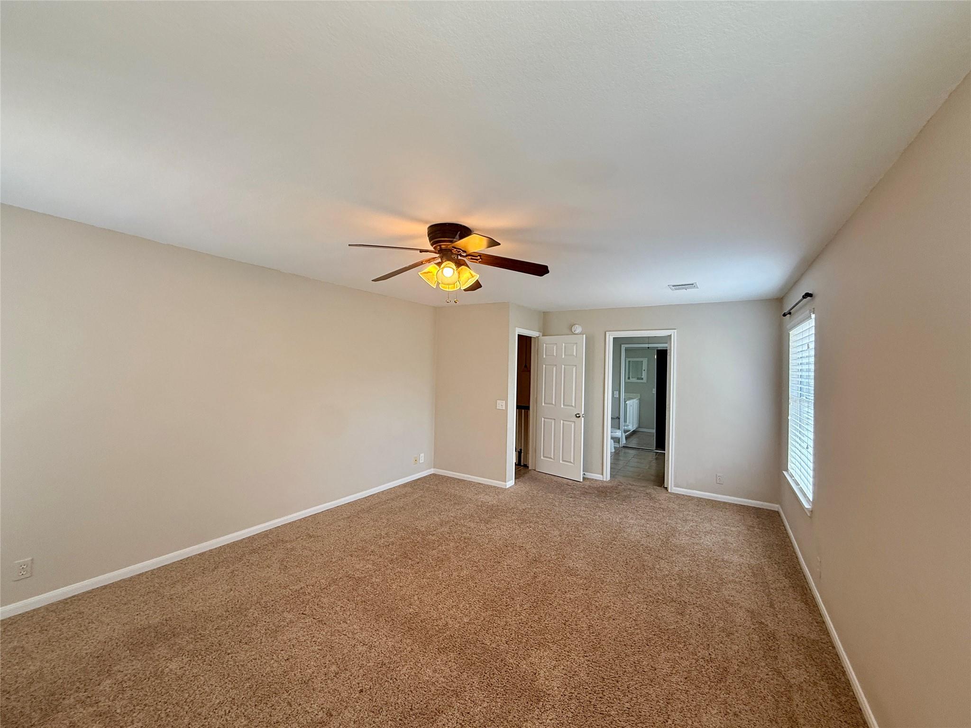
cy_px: 364
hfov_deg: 102.1
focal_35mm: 14
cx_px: 486
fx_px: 393
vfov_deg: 85.7
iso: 125
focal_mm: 2.22
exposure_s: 1/120
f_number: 2.2
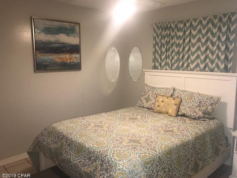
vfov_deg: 48.2
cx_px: 122
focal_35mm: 29
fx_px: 198
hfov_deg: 61.7
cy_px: 91
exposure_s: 1/30
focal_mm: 3.99
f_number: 1.8
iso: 64
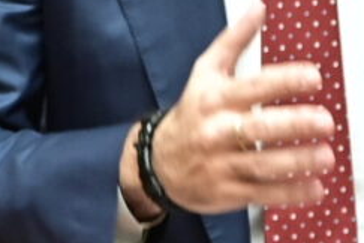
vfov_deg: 1.1
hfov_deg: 1.6
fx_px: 12800
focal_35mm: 1266
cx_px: 309
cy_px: -142
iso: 800
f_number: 3.2
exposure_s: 1/160
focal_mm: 200
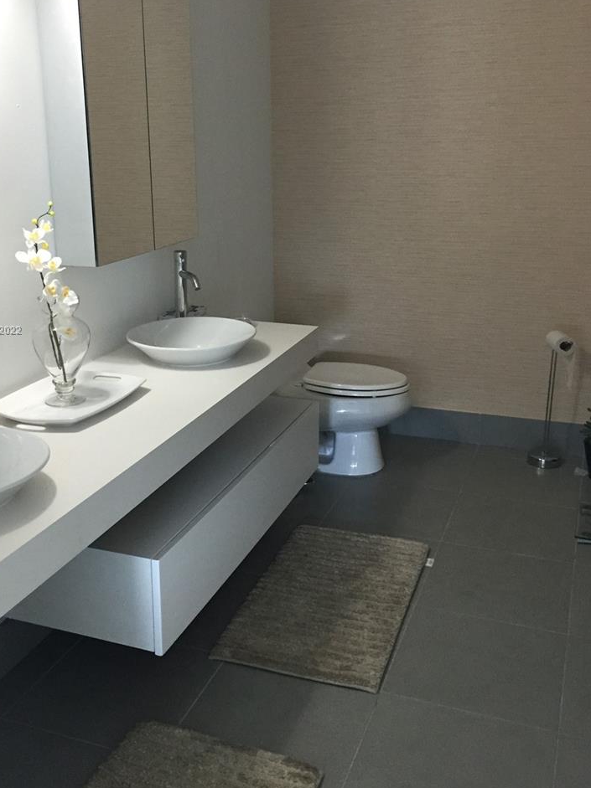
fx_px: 843
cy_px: 331
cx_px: 245
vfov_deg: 50.0
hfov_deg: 38.5
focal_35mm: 37
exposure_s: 1/30
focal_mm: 4.15
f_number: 2.2
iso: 125
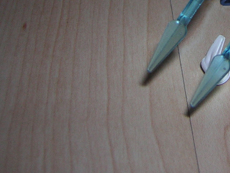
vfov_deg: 17.1
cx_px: 257
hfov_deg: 22.2
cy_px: -25
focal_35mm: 83
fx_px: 551
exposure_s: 1/60.1
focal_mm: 4.7
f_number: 2.6
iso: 50
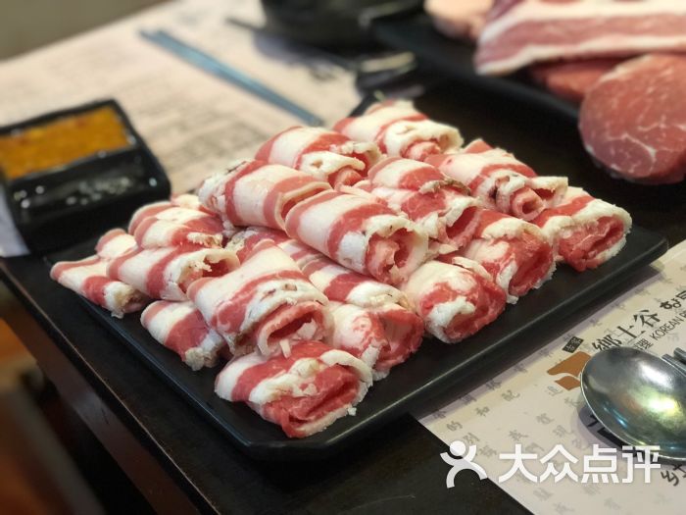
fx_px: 1130
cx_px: 343
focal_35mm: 57
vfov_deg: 25.7
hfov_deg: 33.8
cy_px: 258
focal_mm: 6.6
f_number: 2.8
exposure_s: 1/50
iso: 400
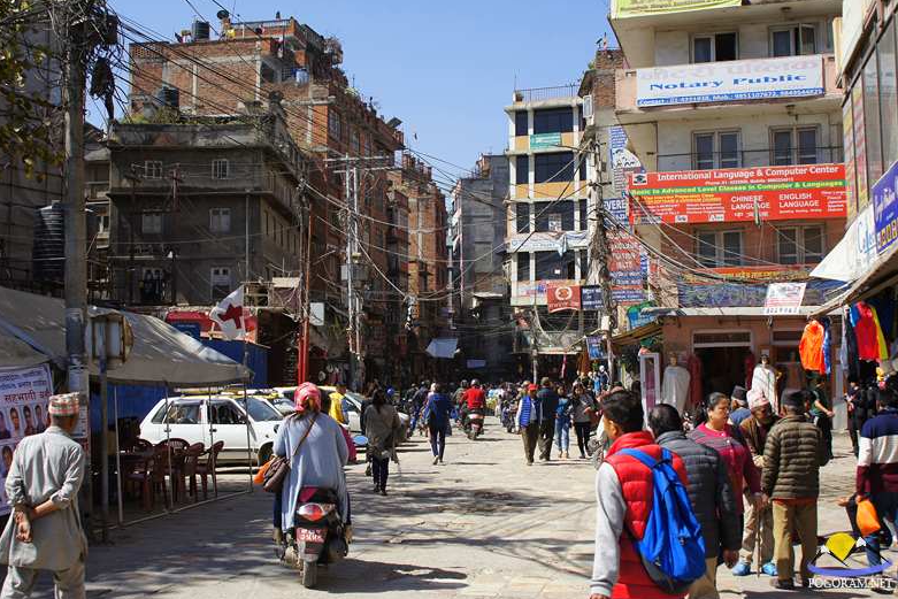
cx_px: 456
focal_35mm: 43
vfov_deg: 31.2
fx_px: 1073
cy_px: 301
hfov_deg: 45.4
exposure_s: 1/320
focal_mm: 28
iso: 100
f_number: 5.6
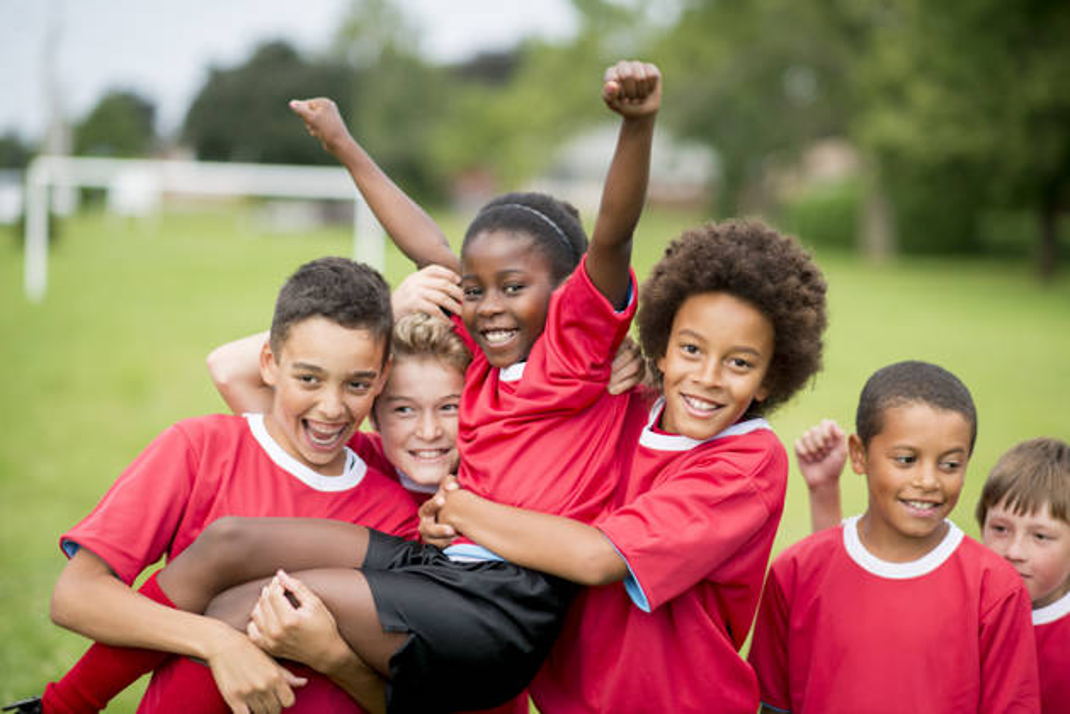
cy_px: 357
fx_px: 2527
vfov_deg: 16.1
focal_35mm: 85
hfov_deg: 23.9
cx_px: 535
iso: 200
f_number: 2
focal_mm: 85
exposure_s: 1/250
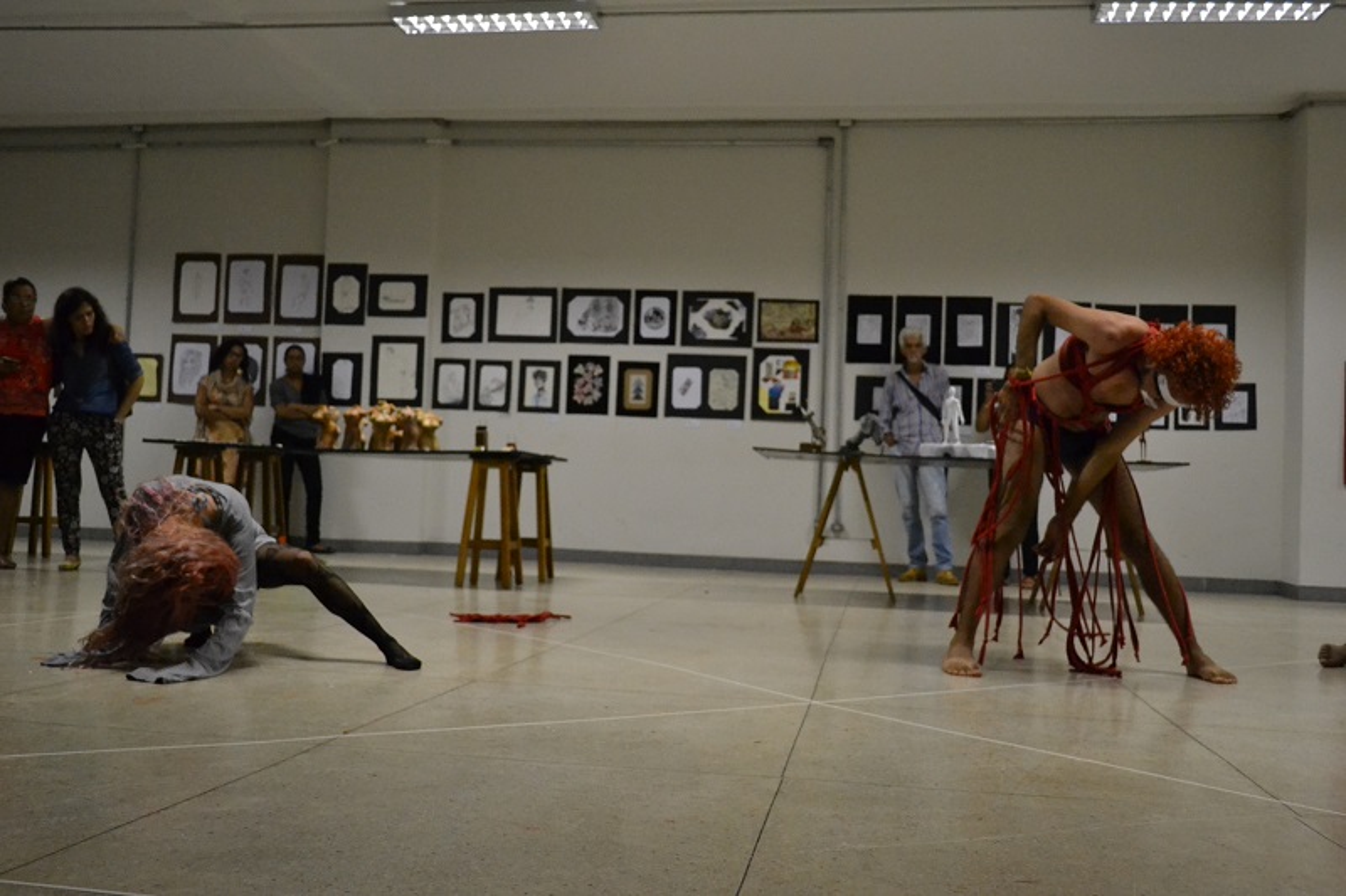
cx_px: 673
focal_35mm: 36
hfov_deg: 53.1
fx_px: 1346
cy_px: 448
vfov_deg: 36.9
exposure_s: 1/125
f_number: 4
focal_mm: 24
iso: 3200
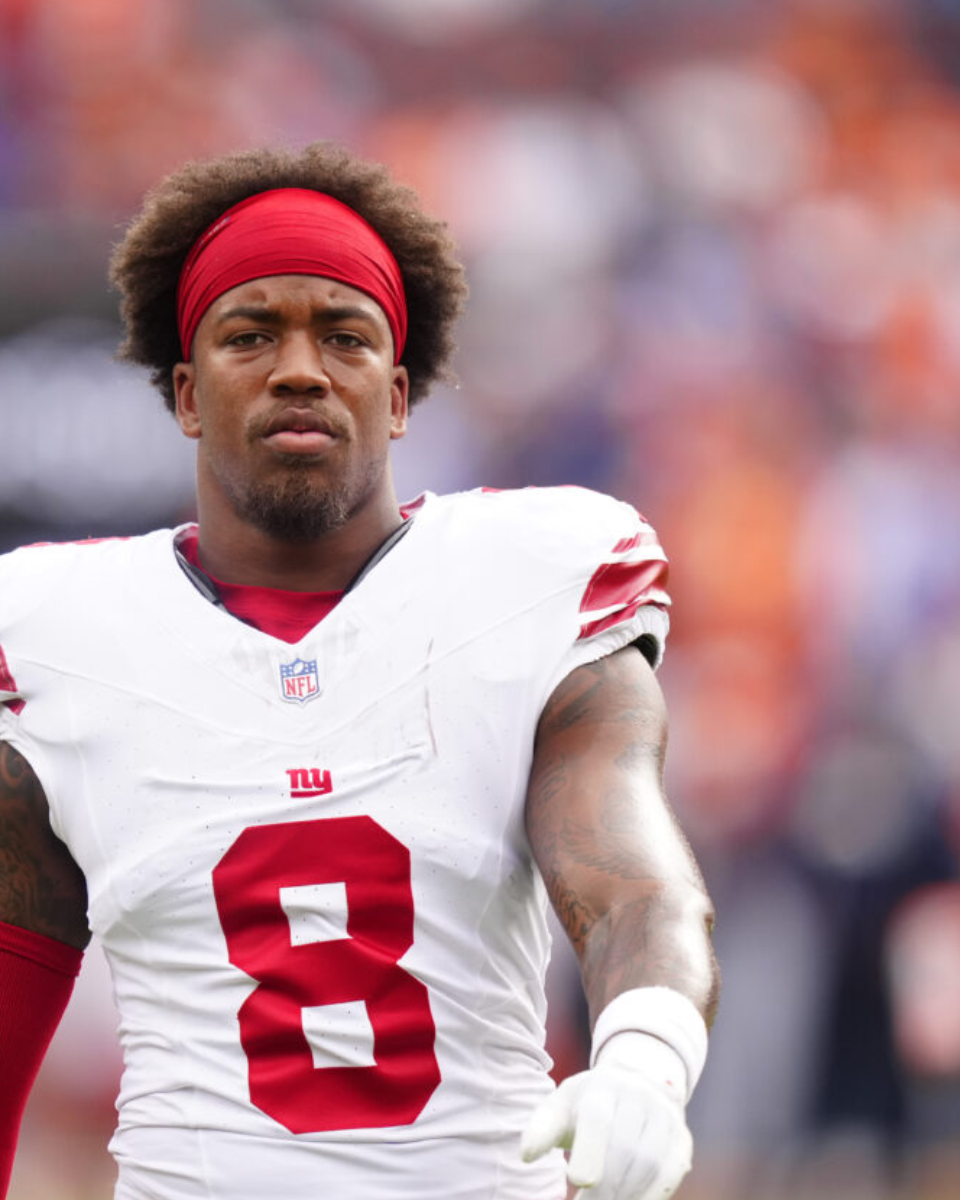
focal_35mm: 791
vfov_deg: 2.4
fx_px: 28093
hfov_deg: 2.0
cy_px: 601
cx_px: 286
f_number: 4
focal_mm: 560
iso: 1600
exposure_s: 1/4000
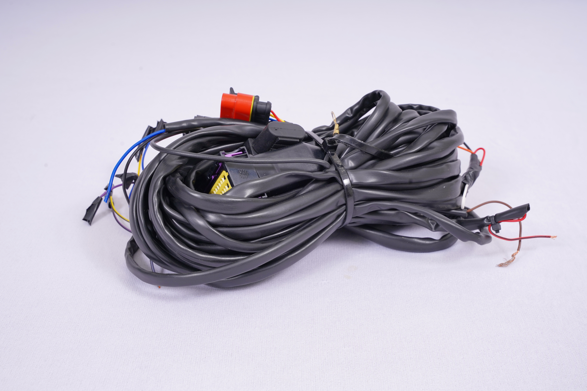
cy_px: 196
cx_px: 294
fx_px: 794
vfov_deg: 27.7
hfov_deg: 40.6
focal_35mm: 49
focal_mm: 48.7
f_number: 13
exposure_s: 1/160
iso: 400
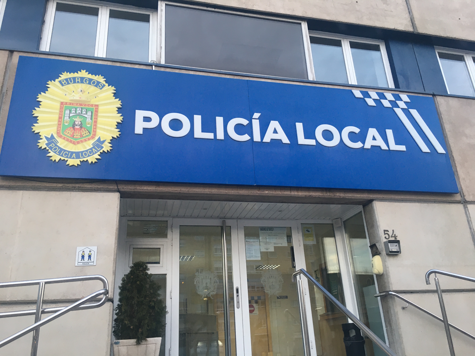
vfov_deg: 48.2
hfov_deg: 61.7
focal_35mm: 29
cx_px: 238
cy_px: 178
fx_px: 398
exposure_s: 1/33
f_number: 2.2
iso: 80
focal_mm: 4.15
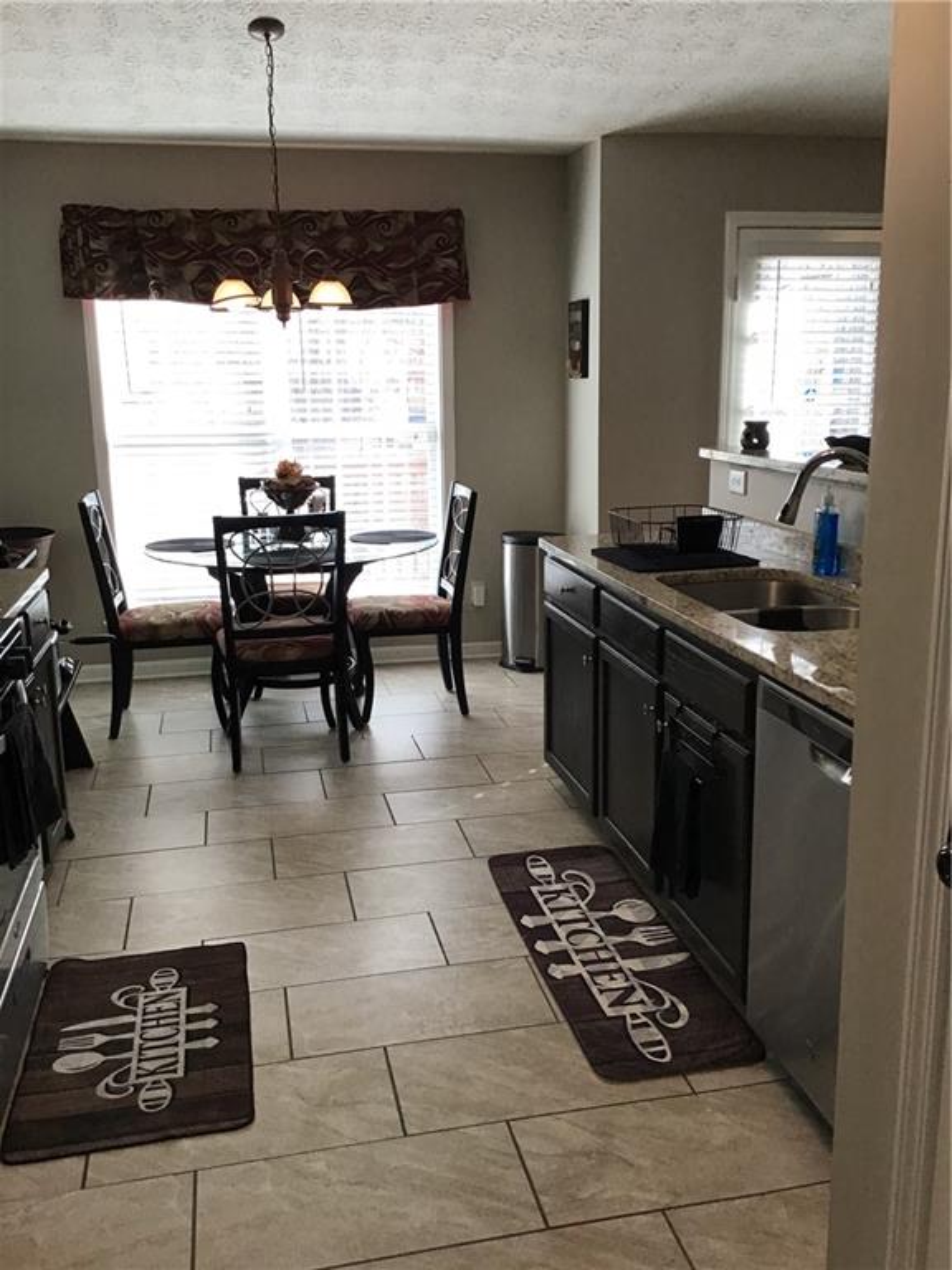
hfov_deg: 45.4
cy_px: 635
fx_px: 1137
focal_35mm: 31
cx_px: 476
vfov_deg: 58.4
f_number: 2.4
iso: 25
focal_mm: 3.3
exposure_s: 1/40
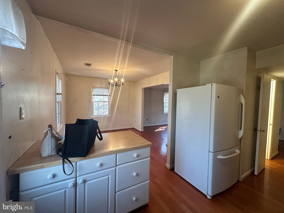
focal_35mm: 14
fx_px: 115
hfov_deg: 102.1
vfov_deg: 85.7
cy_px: 106
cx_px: 142
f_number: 2.2
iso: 320
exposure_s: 1/120
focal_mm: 2.22
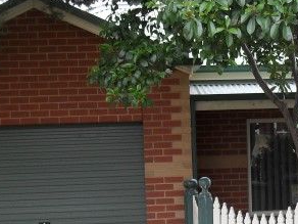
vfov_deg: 15.4
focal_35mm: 96
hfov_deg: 19.6
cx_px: 328
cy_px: 155
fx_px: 826
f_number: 3.2
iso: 100
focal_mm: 6.3
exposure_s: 1/60
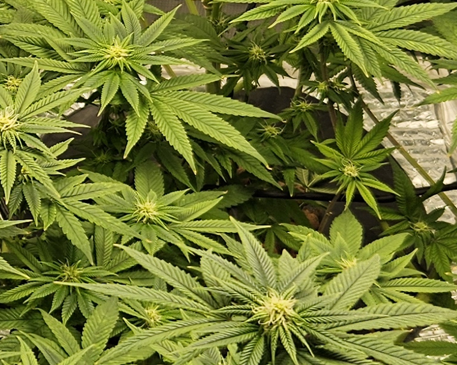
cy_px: 109
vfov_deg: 13.0
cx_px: -137
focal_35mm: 118
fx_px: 1596
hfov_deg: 15.5
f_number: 1.8
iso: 25
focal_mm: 5.4
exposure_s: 1/794
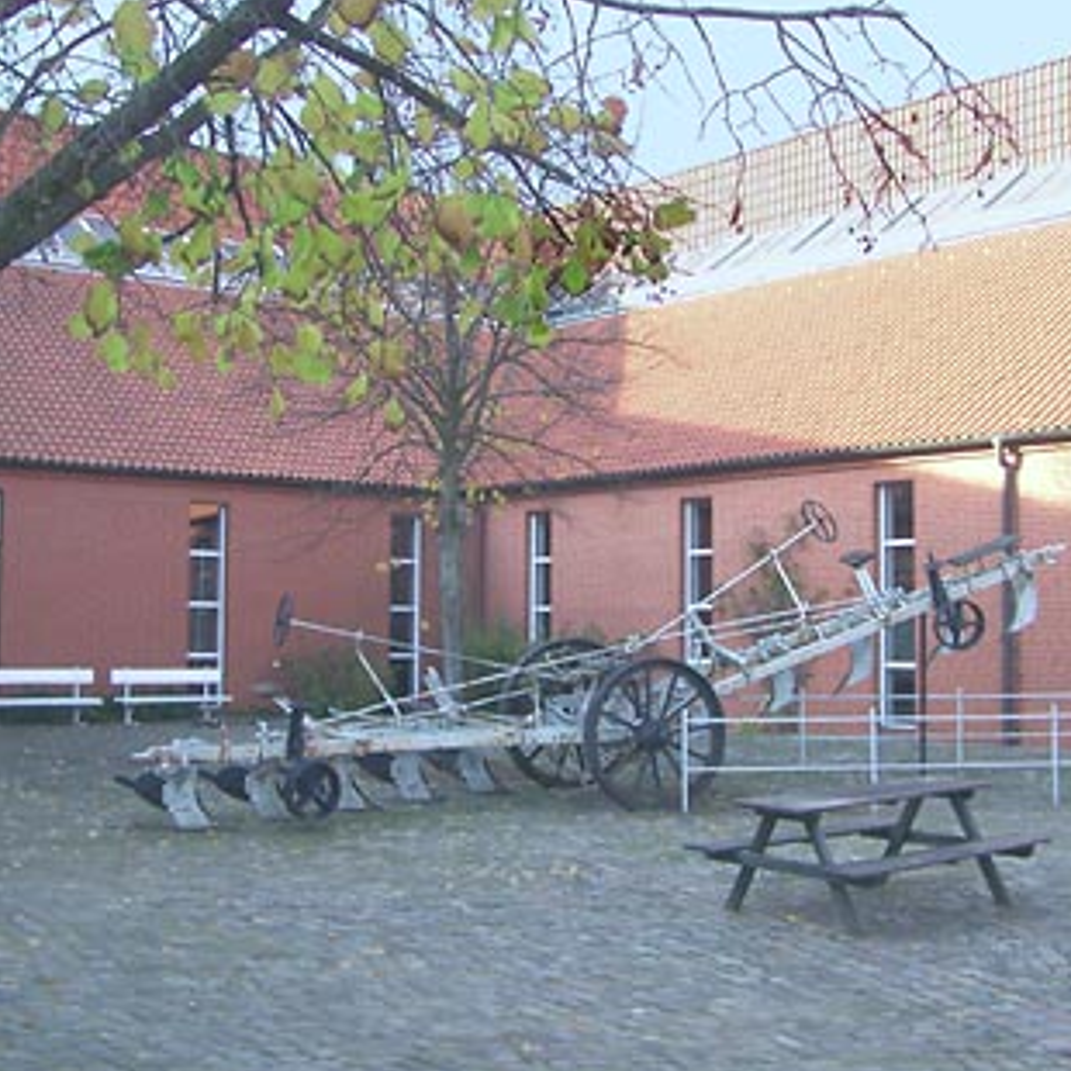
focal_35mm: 46
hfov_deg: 36.8
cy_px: 534
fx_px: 1610
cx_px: 565
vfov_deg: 36.8
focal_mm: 6.3
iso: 64
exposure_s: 1/125
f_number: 2.8
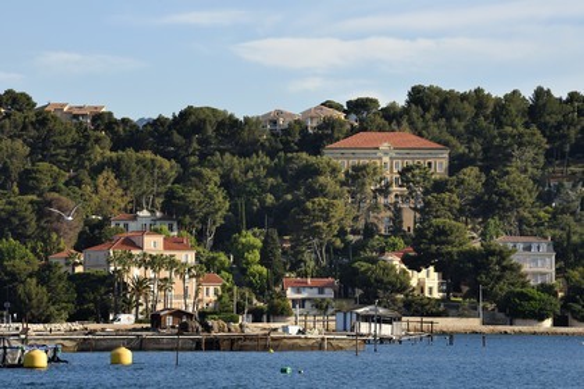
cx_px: 292
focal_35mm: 200
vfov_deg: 6.9
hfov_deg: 10.3
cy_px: 194
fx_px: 3244
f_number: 10
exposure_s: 1/400
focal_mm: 200
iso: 200
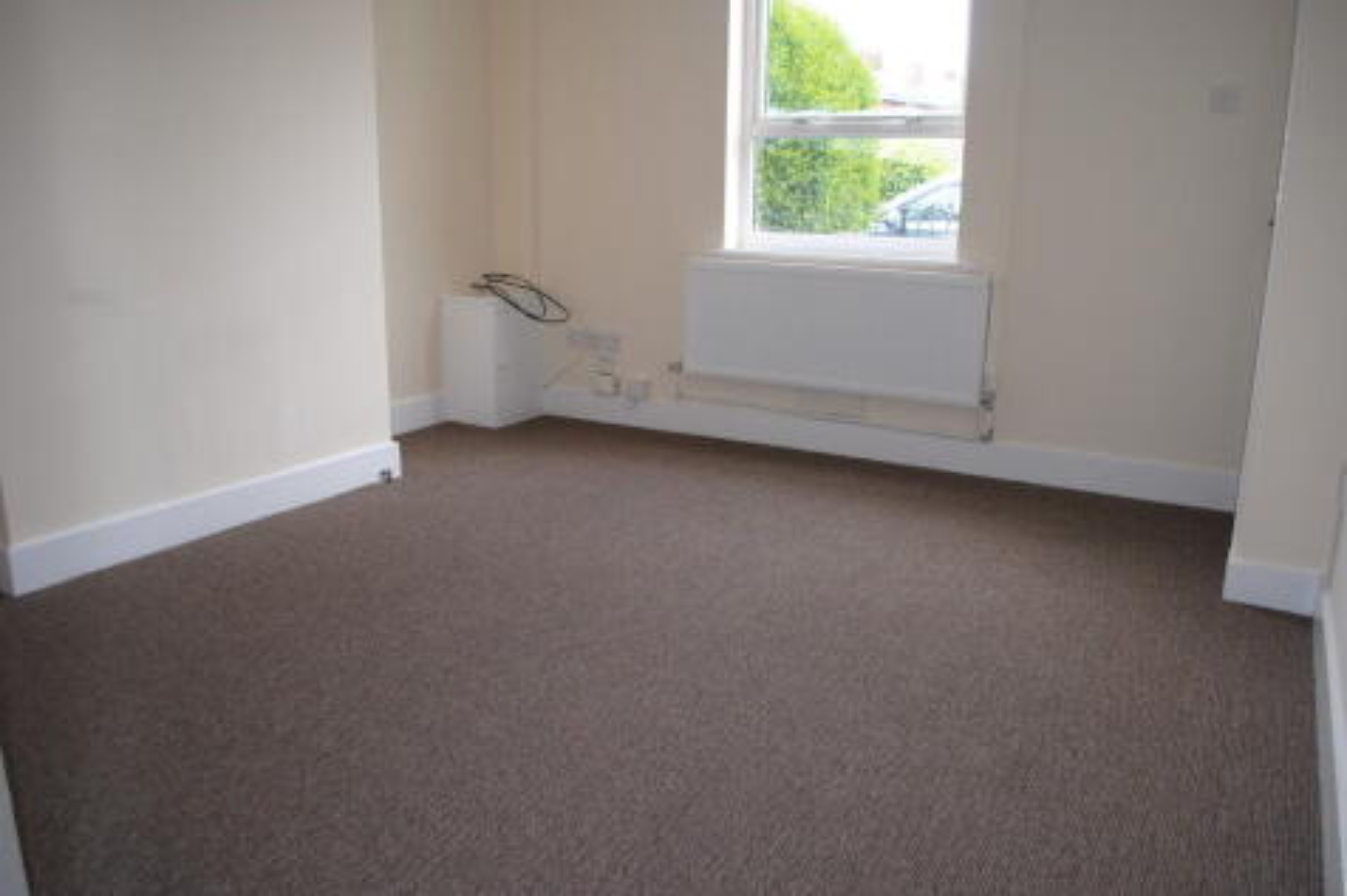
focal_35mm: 27
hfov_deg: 67.4
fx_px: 1010
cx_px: 674
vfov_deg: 47.9
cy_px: 448
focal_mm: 18
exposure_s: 1/125
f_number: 3.5
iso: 200
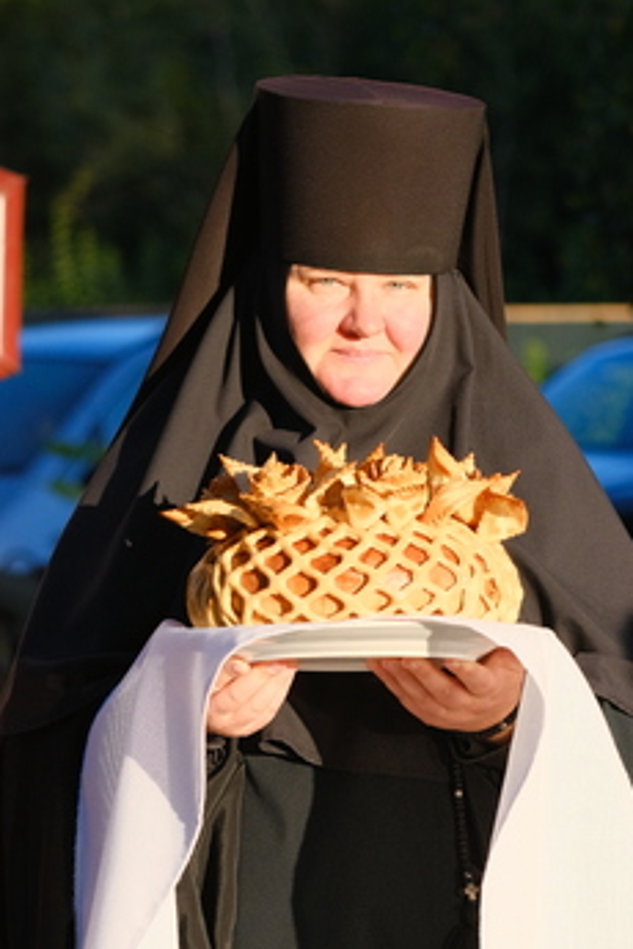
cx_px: 340
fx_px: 4114
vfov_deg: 13.1
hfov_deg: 8.8
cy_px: 715
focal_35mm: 156
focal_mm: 56
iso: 800
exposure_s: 1/3800
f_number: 3.2
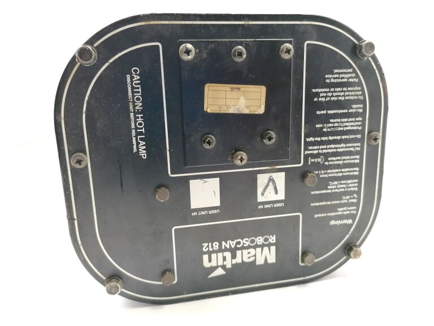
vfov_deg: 51.4
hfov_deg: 65.3
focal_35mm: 27
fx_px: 339
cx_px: 217
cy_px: 163
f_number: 1.8
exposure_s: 1/50
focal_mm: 4.75
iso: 80
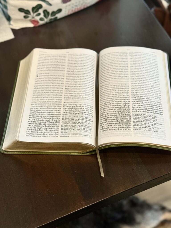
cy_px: 114
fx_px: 316
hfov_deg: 30.3
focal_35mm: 48
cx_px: 86
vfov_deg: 39.7
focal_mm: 6.76
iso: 250
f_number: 1.78
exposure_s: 1/38
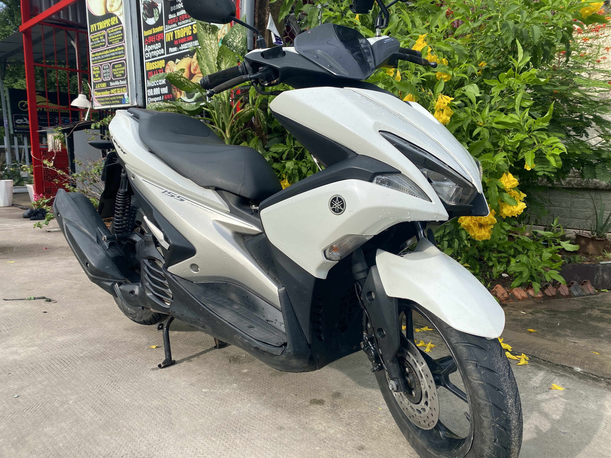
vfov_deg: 53.1
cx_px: 306
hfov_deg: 67.3
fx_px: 459
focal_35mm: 26
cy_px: 229
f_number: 1.8
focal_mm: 4.25
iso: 32
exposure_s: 1/1182
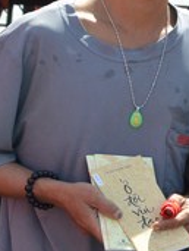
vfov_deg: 7.2
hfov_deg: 5.3
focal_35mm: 273
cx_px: 400
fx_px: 1980
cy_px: 42
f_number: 11
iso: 640
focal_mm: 50
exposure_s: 1/500
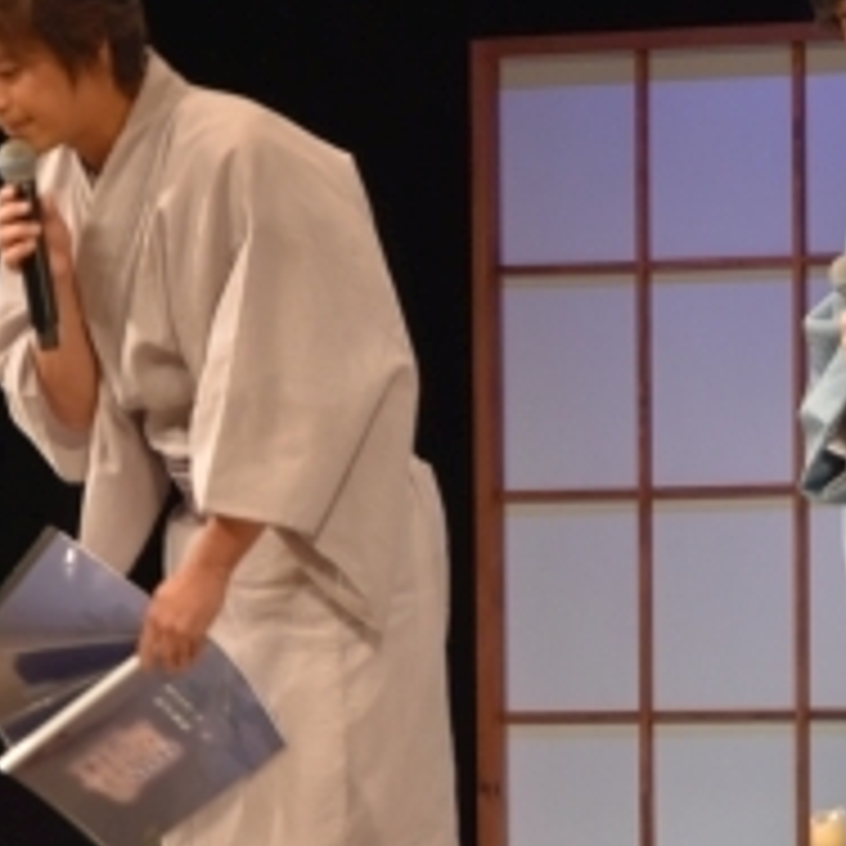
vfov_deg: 4.8
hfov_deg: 4.8
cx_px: 783
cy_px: 439
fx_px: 10097
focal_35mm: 365
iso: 800
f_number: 5.3
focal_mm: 105
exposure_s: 1/160
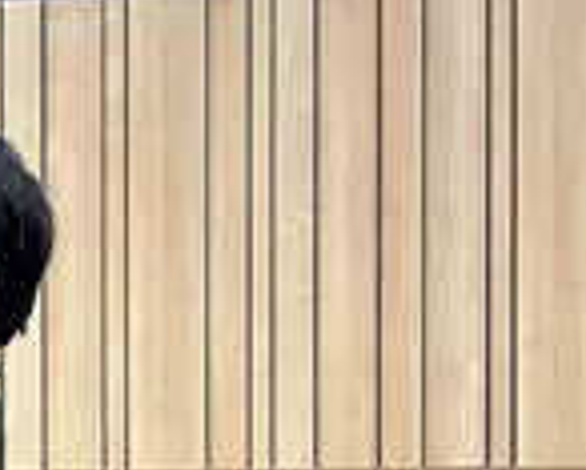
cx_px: -329
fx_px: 2499
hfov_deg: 12.6
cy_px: 510
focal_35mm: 144
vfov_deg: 10.6
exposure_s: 1/60
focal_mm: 5.96
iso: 80
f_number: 1.6
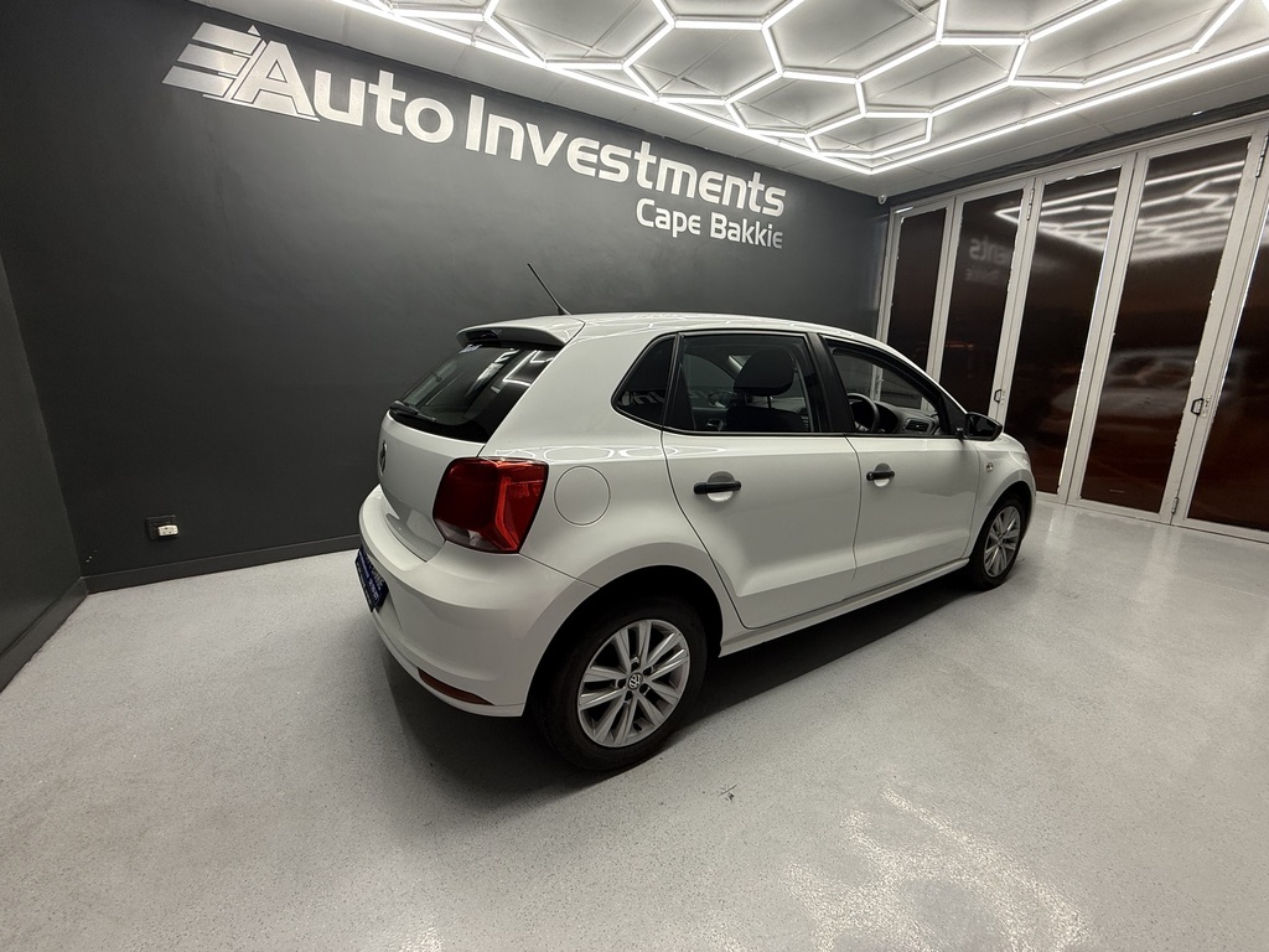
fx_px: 513
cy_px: 476
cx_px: 634
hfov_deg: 102.1
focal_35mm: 14
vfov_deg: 85.7
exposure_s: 1/100
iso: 125
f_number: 2.2
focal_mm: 2.22
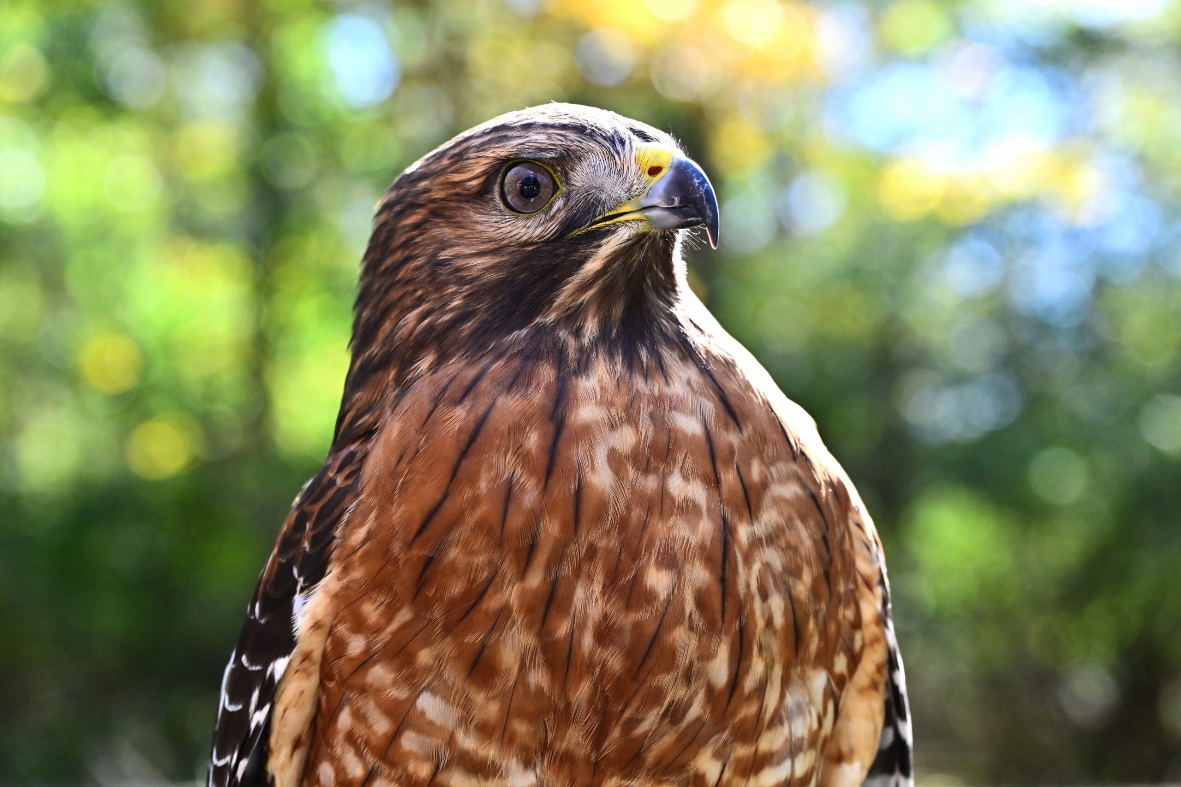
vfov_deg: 15.5
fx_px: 2887
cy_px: 394
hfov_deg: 23.1
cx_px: 590
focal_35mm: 88
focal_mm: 88
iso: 800
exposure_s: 1/640
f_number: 6.3
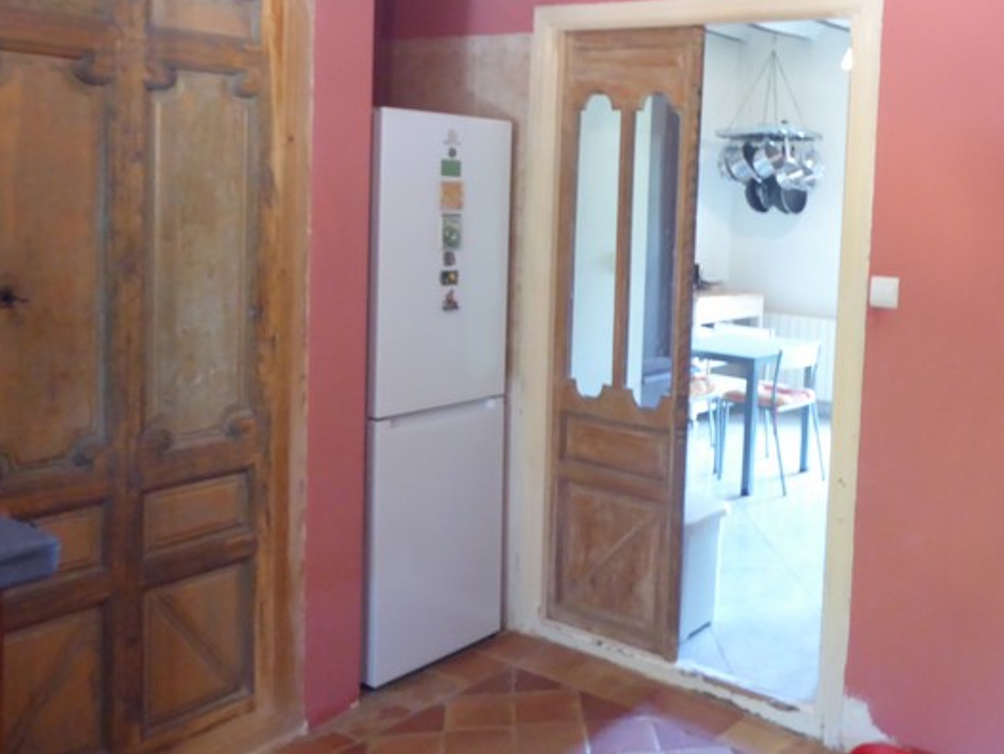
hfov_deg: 47.1
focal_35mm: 38
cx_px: 754
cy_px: 260
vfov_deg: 37.4
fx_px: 1103
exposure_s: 1/6
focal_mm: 4.3
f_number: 3.3
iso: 400
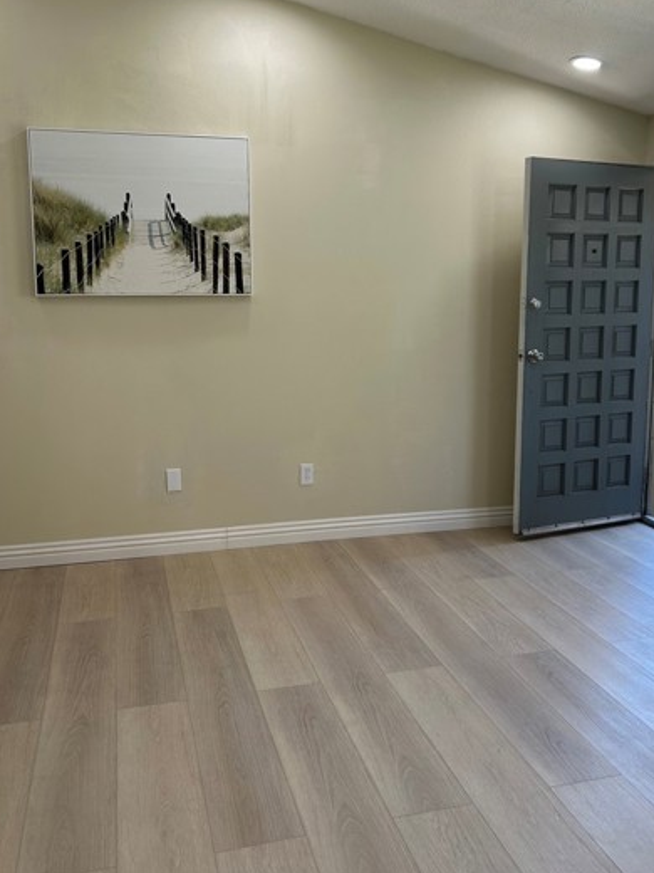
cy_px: 383
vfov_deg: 56.7
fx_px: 806
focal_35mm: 32
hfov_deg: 44.1
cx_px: 349
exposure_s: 1/160
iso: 64
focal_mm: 5.7
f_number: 1.5
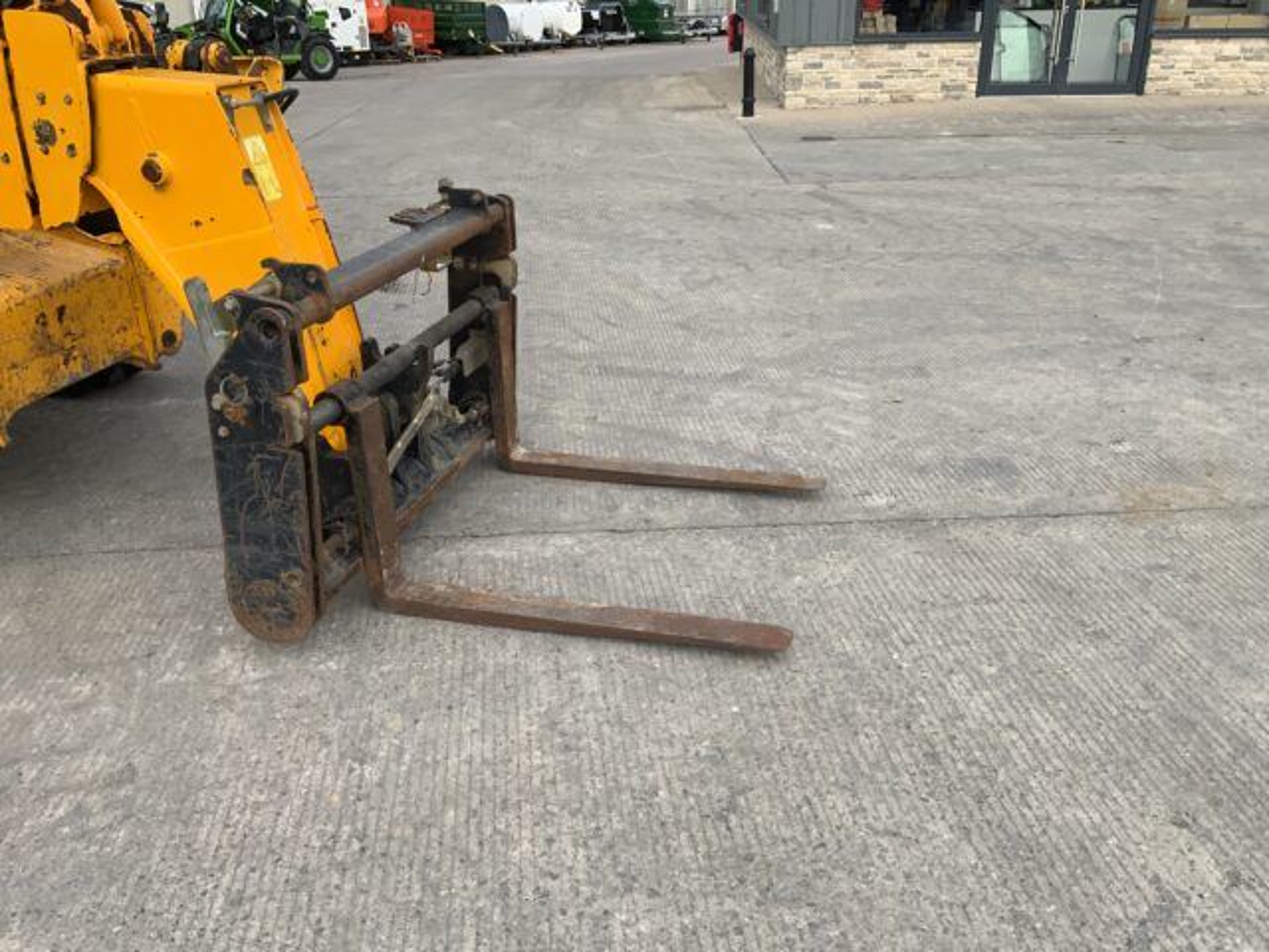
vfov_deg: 48.2
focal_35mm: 29
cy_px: 476
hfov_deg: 61.7
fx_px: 1063
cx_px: 634
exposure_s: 1/1221
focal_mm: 3
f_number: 1.8
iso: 16
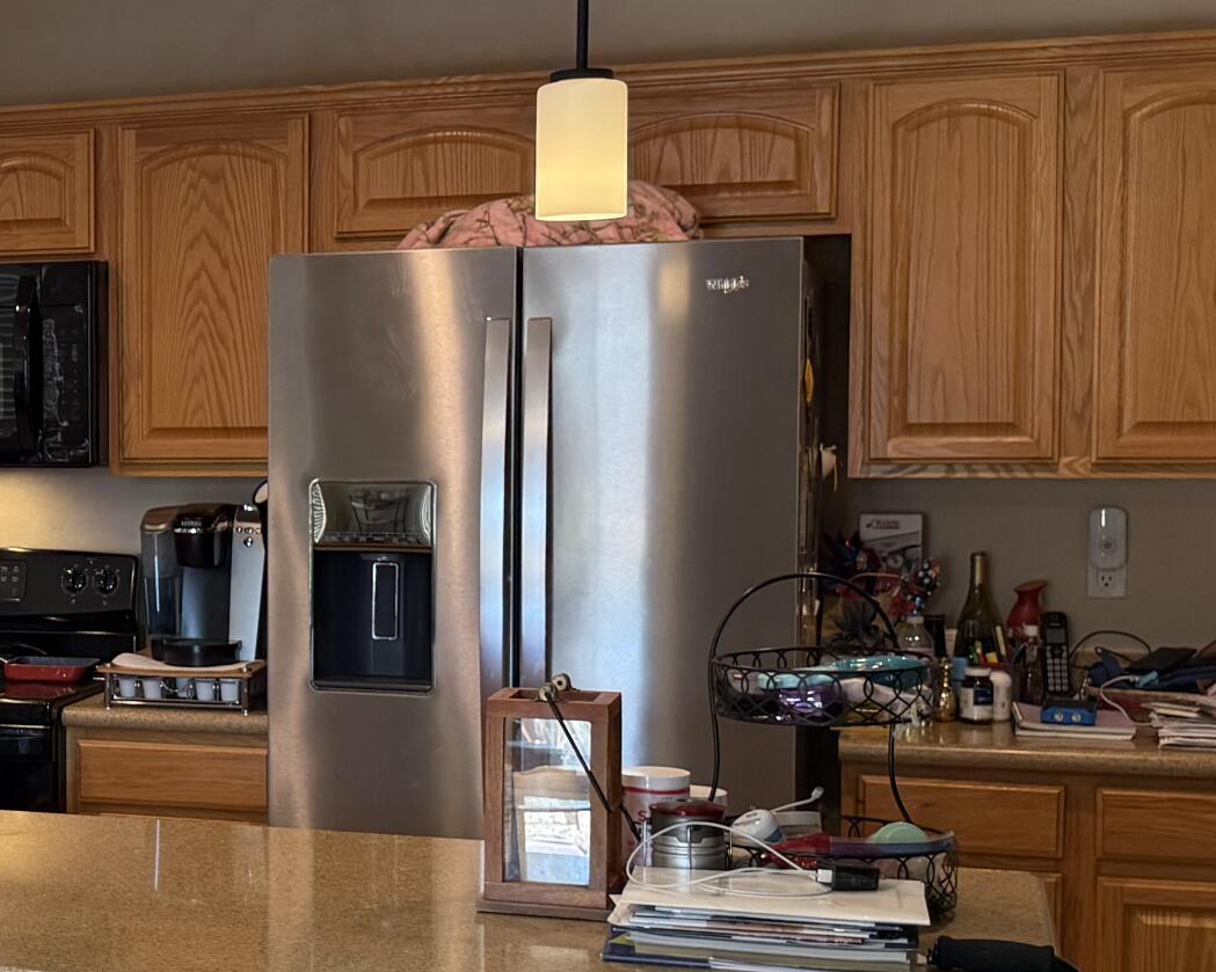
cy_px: 545
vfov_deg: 22.8
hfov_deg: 26.4
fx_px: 2411
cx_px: -70
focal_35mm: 67
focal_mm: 6.76
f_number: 1.78
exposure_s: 1/120
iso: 250
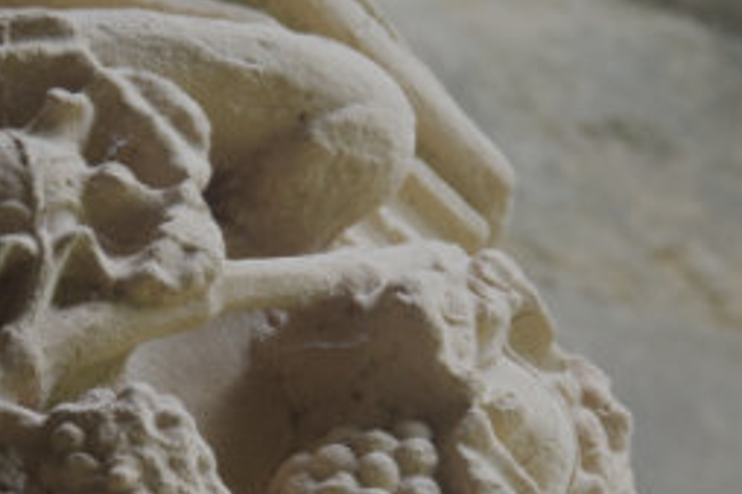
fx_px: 5767
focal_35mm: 280
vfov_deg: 4.9
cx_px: 53
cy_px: 361
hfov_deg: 7.3
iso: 1600
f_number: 11
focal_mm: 95
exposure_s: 1/50
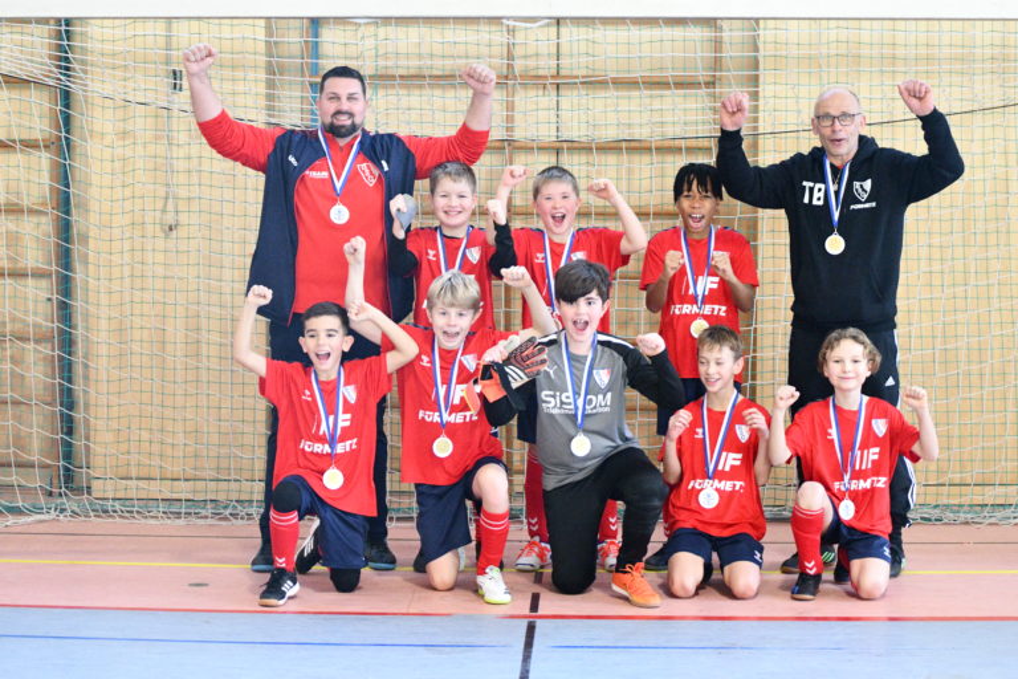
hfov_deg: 24.2
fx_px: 2375
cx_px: 509
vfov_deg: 16.3
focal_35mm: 84
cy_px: 340
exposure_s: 1/500
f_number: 4.5
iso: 11400
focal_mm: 70
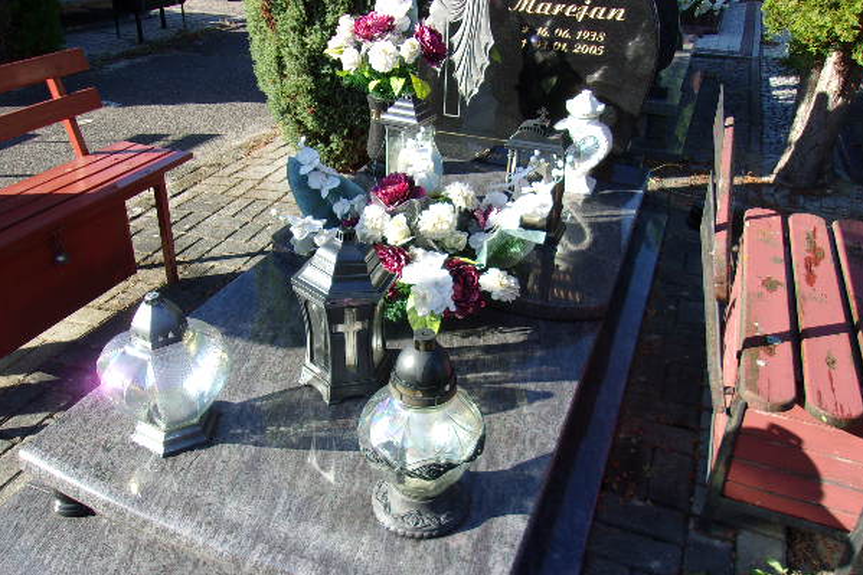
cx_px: 412
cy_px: 287
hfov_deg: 61.9
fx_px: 719
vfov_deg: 43.6
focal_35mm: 30
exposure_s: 1/340
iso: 80
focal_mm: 4.9
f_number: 3
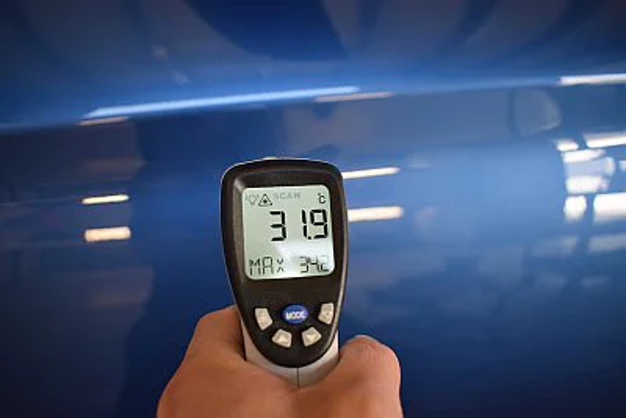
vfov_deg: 48.0
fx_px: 470
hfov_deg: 67.4
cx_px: 313
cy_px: 209
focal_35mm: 27
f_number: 4
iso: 1000
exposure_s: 1/125
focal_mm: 18
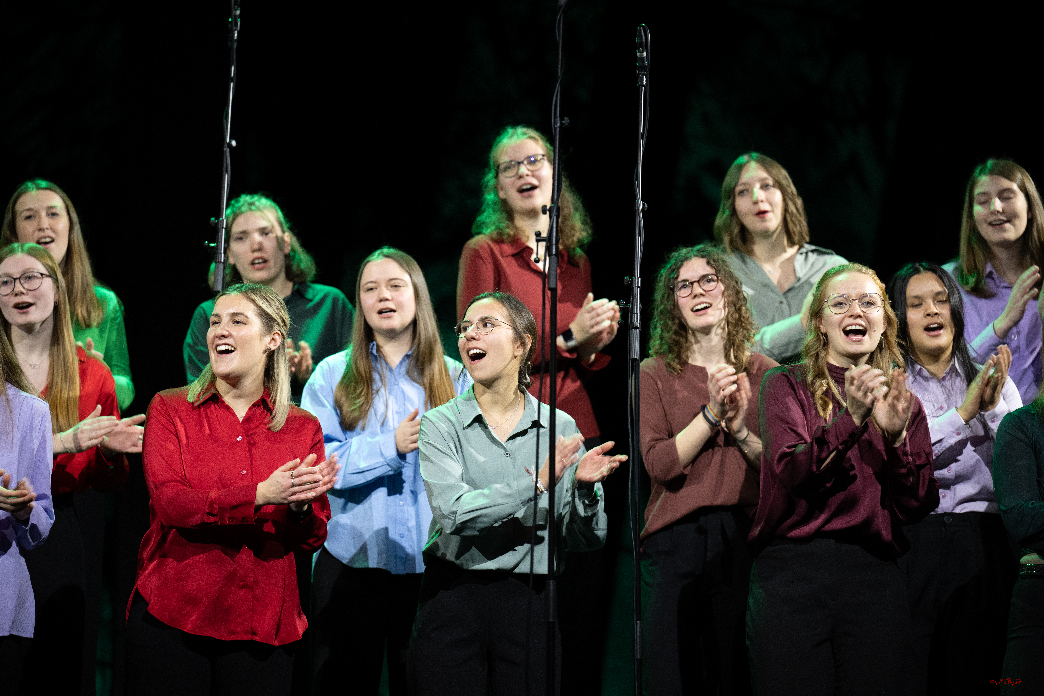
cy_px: 348
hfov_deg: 10.3
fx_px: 5800
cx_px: 522
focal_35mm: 200
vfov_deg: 6.9
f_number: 3.5
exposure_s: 1/125
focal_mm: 200
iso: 1000
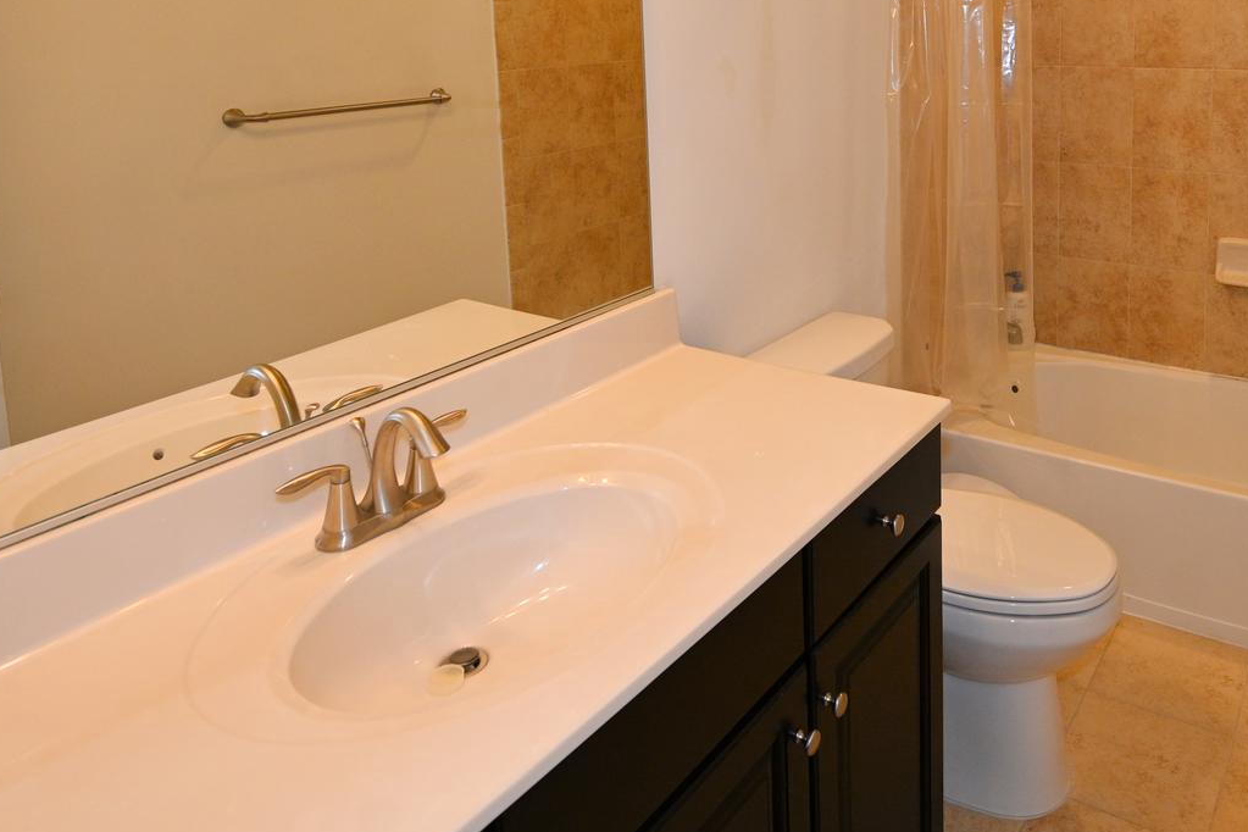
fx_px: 971
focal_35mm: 28
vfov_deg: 43.3
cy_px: 120
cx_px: 861
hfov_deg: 63.3
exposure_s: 1/200
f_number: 4
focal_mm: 14
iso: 360
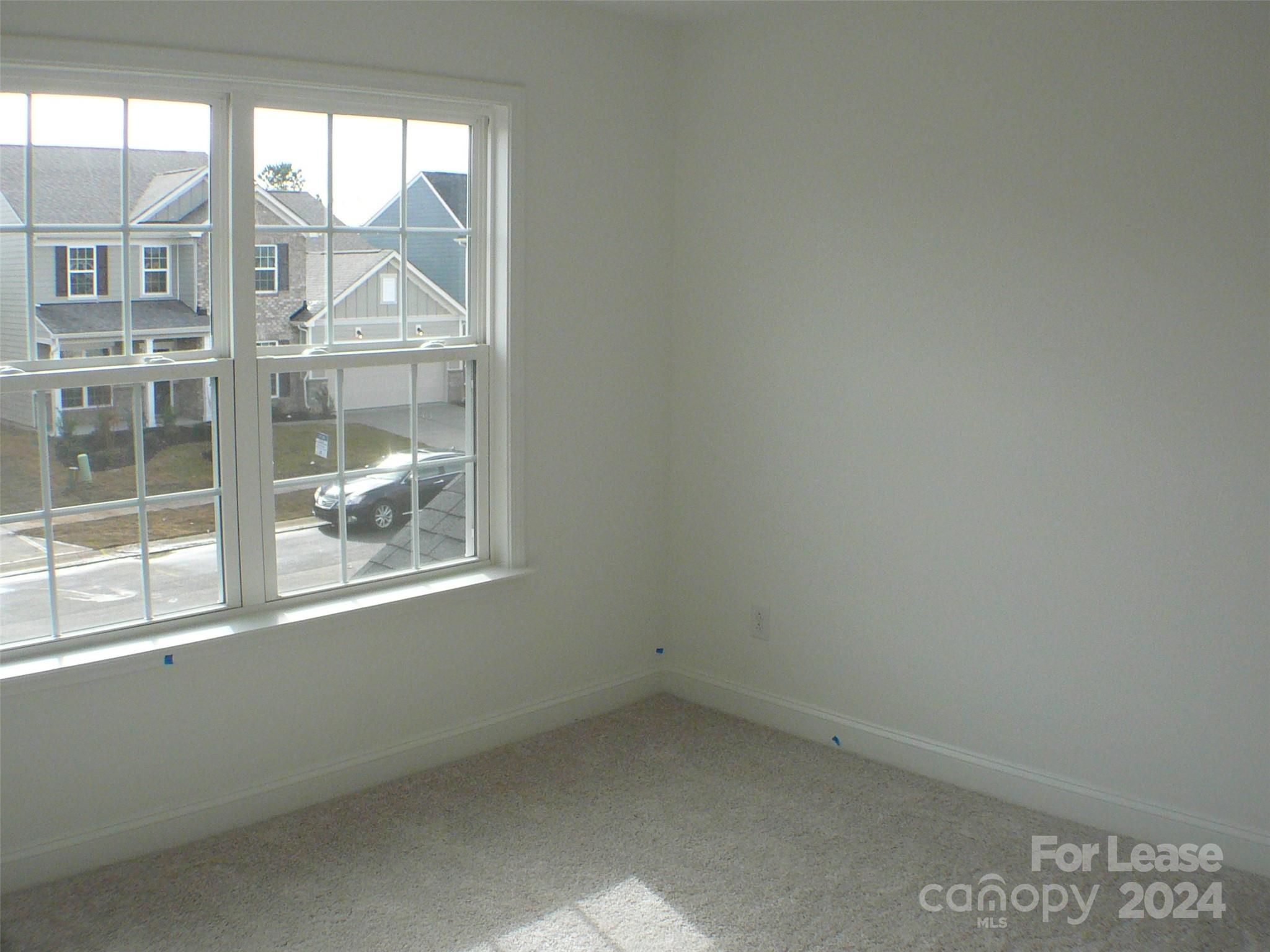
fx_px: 1724
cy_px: 476
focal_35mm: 47
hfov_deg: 40.4
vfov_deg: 30.9
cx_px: 635
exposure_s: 1/500
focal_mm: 7
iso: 200
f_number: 3.3
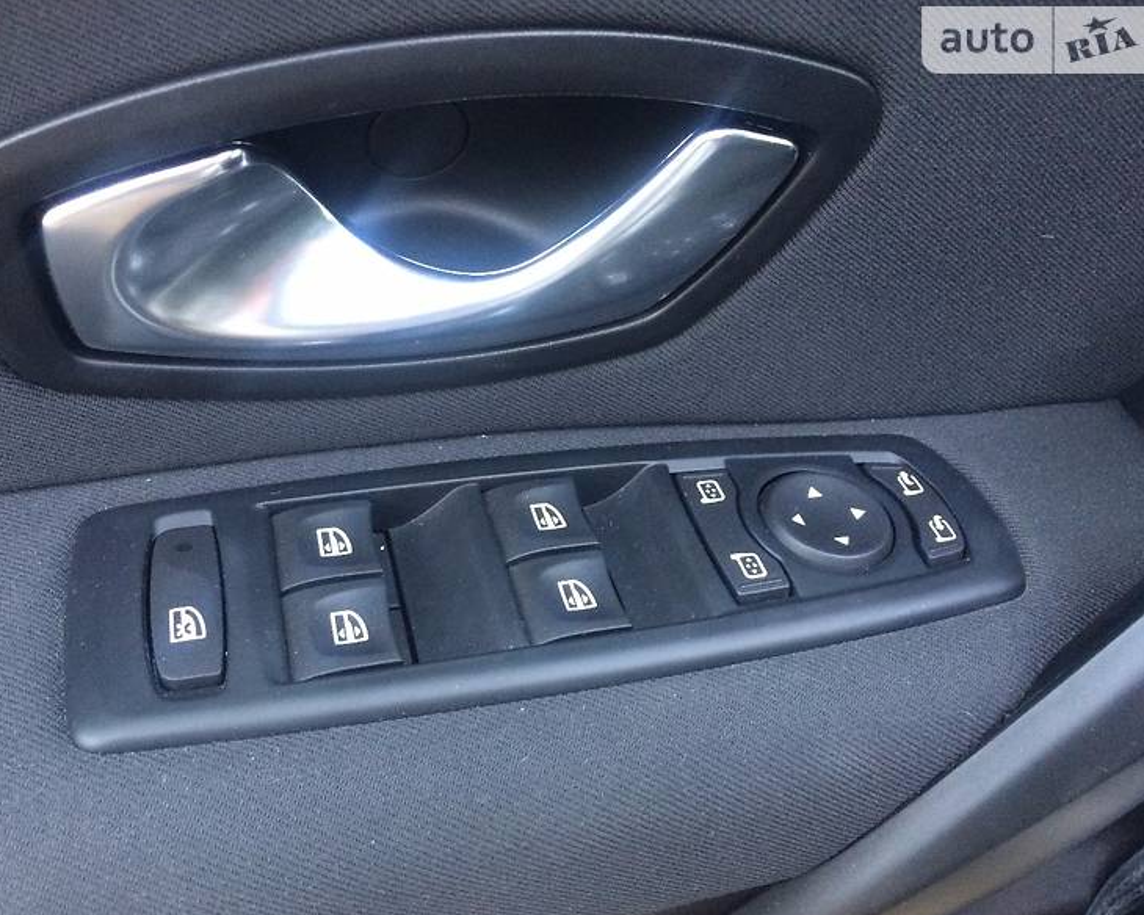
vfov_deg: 47.1
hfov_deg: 57.2
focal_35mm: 31
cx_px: 544
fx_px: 1050
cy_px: 458
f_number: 2.2
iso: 320
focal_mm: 4.2
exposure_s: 1/17
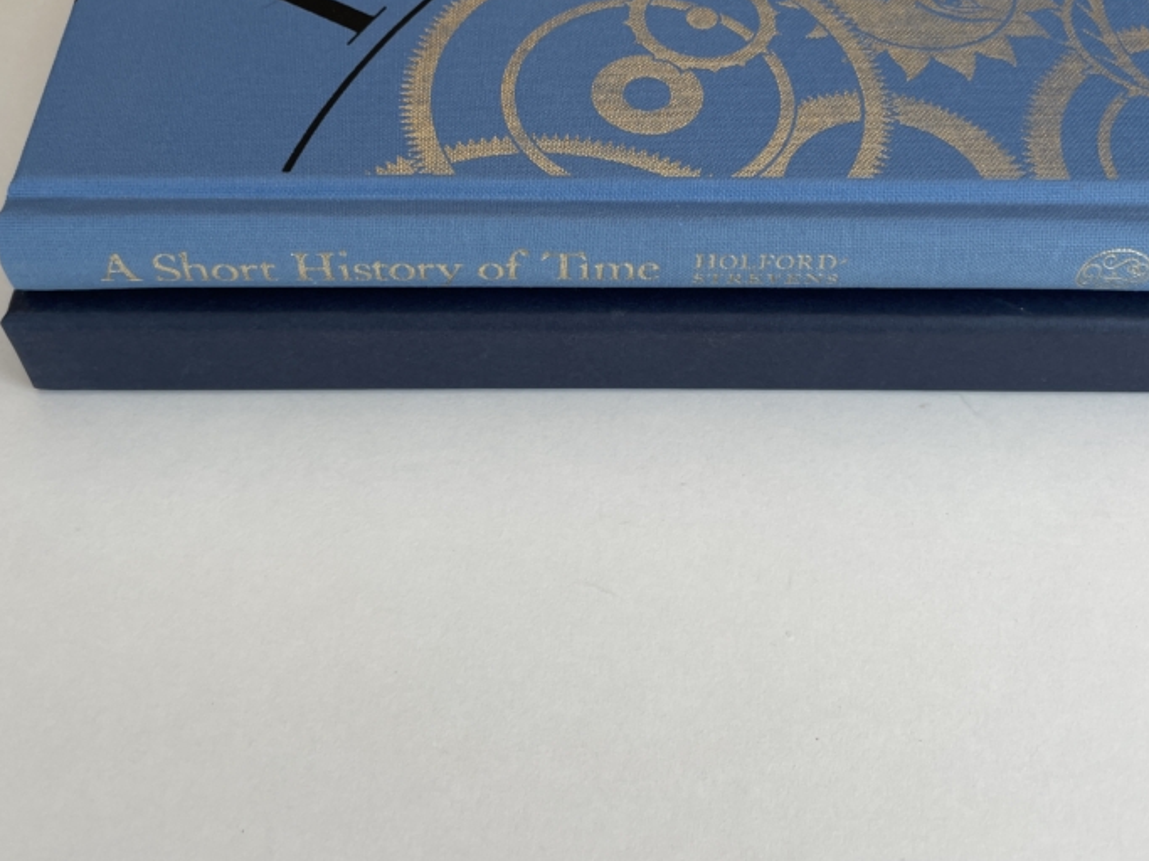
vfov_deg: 36.0
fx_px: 1294
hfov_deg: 47.9
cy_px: 224
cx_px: 589
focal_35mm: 39
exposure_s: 1/167
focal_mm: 4.2
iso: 32
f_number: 1.6
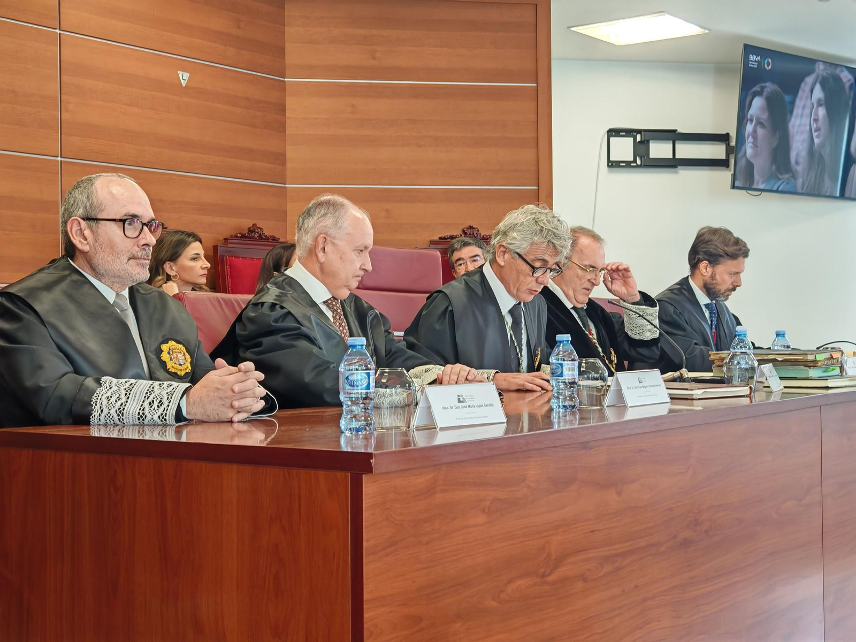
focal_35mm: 54
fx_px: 1335
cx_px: 428
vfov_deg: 27.0
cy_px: 321
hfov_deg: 35.5
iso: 160
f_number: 1.9
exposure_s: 1/33
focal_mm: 6.67
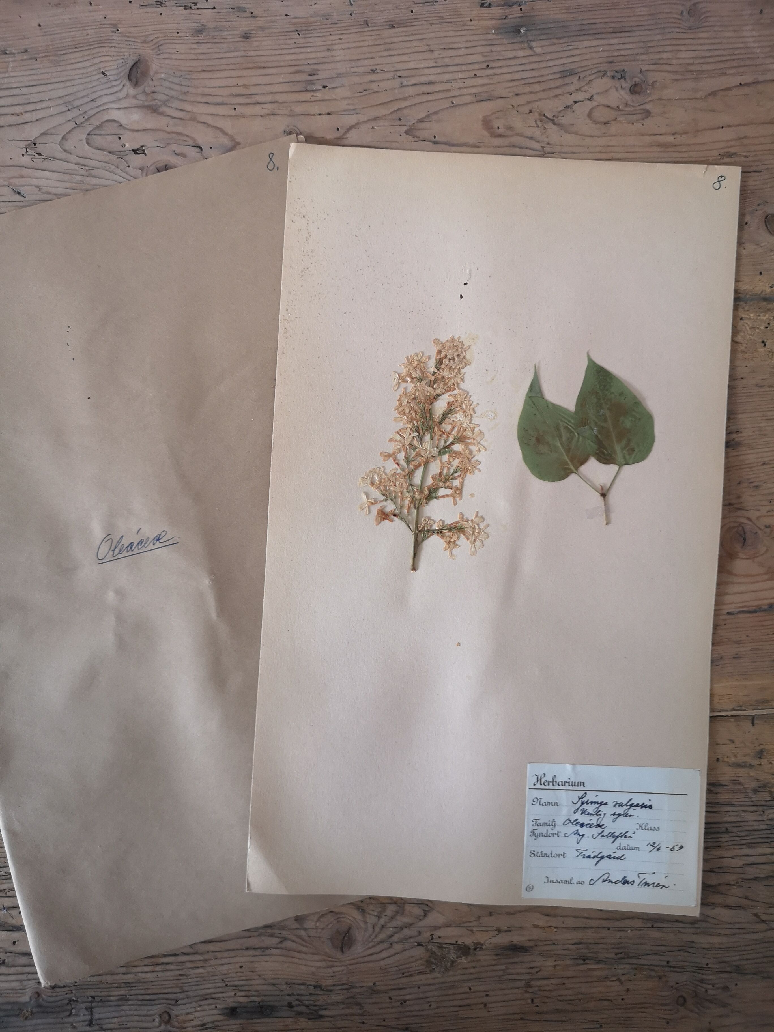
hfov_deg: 51.4
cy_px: 516
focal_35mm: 27
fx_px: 805
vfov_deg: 65.3
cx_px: 387
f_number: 1.8
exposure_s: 1/25
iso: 500
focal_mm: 3.95
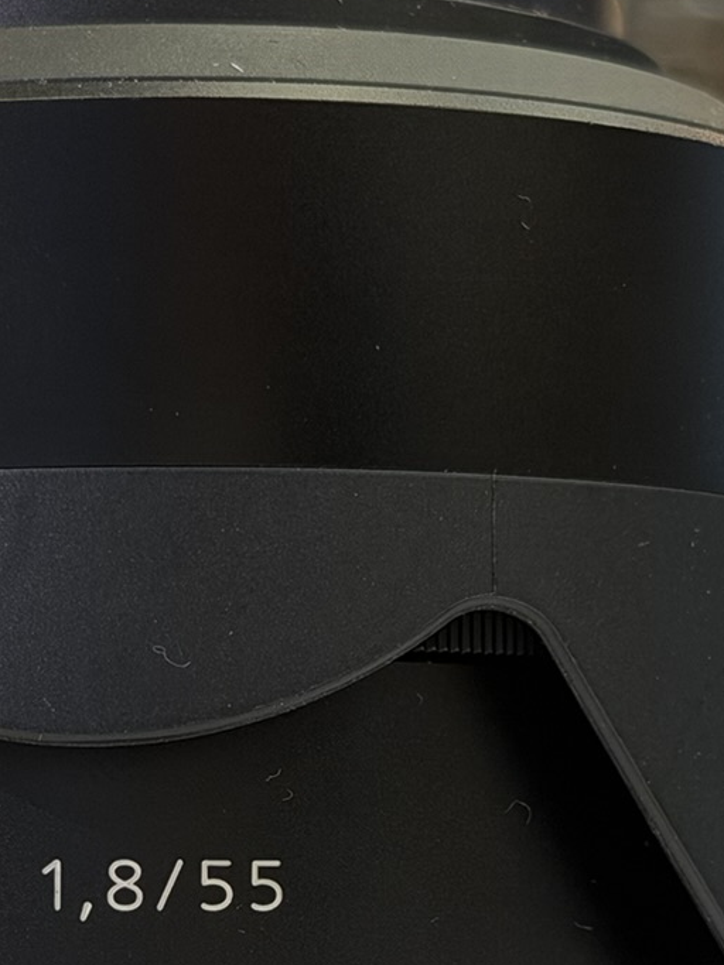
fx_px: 4017
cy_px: 793
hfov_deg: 10.3
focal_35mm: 144
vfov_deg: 13.6
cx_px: 202
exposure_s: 1/50
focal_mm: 6.76
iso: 80
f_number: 1.78
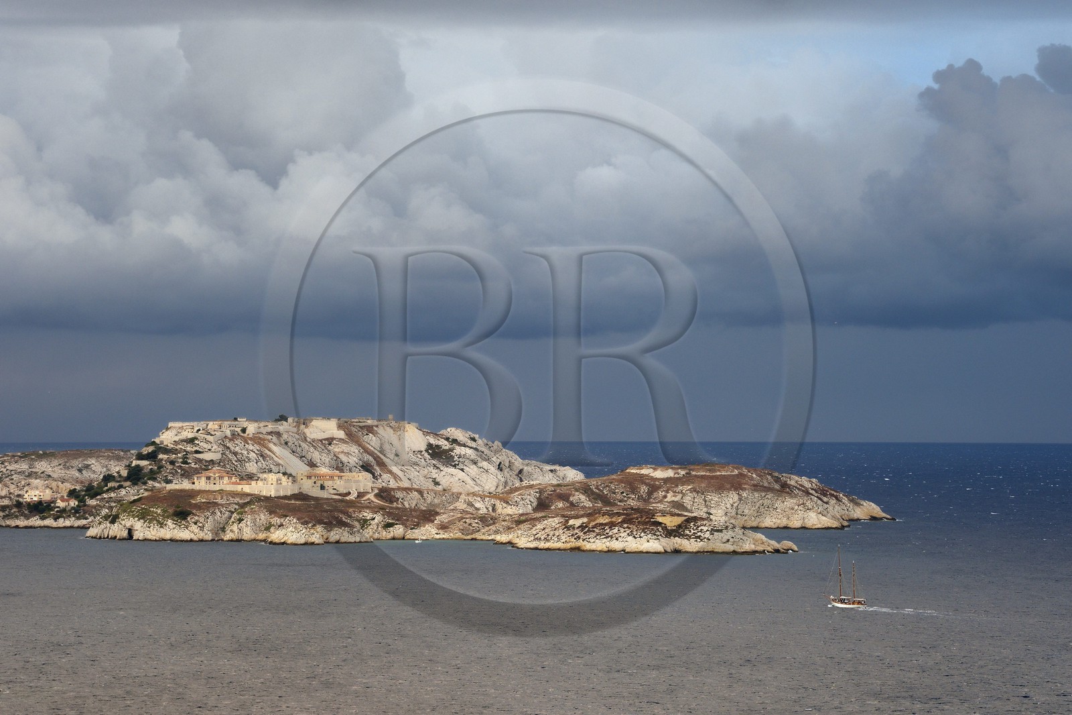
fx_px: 4317
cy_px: 358
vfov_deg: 9.5
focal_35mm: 145
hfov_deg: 14.2
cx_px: 536
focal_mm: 145
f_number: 8
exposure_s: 1/200
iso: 400
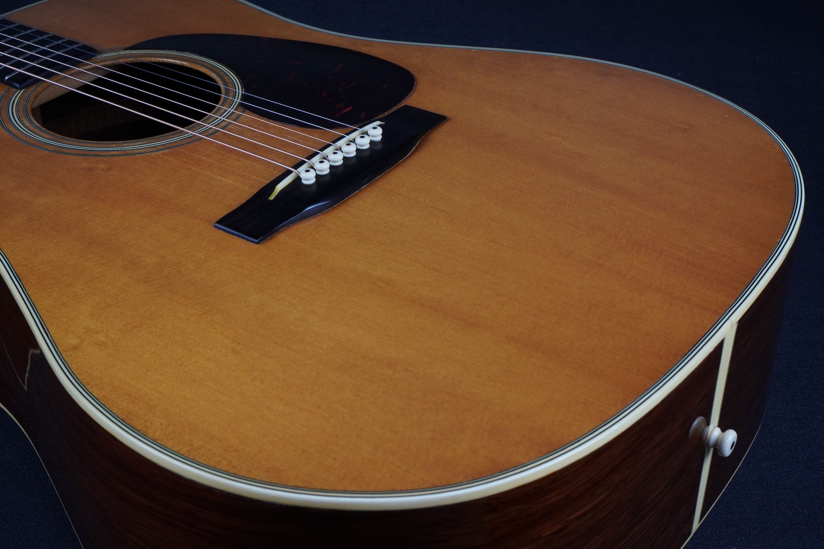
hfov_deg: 37.2
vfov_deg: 25.3
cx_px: 408
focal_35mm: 54
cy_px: 272
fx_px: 1225
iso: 1000
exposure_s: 1/60
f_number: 11
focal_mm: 35
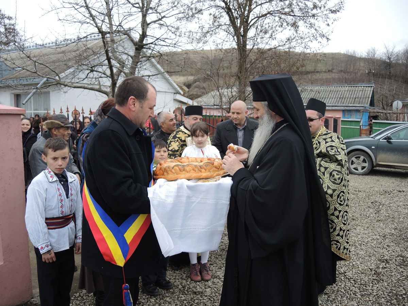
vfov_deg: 49.7
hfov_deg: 63.4
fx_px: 330
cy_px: 153
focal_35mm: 28
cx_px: 204
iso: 80
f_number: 2
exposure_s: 1/400
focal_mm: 6
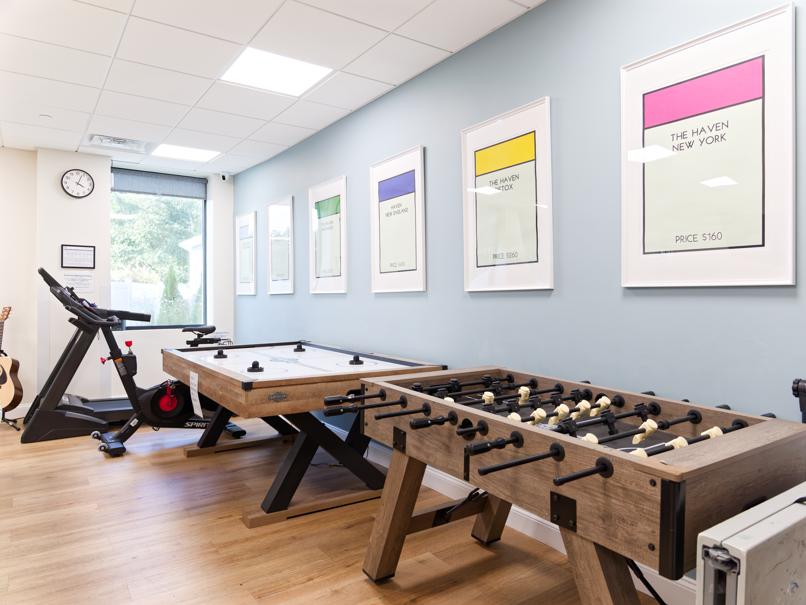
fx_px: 559
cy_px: 302
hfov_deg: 71.6
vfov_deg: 56.8
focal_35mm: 24
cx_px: 403
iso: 100
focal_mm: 12
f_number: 3.2
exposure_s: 1/40
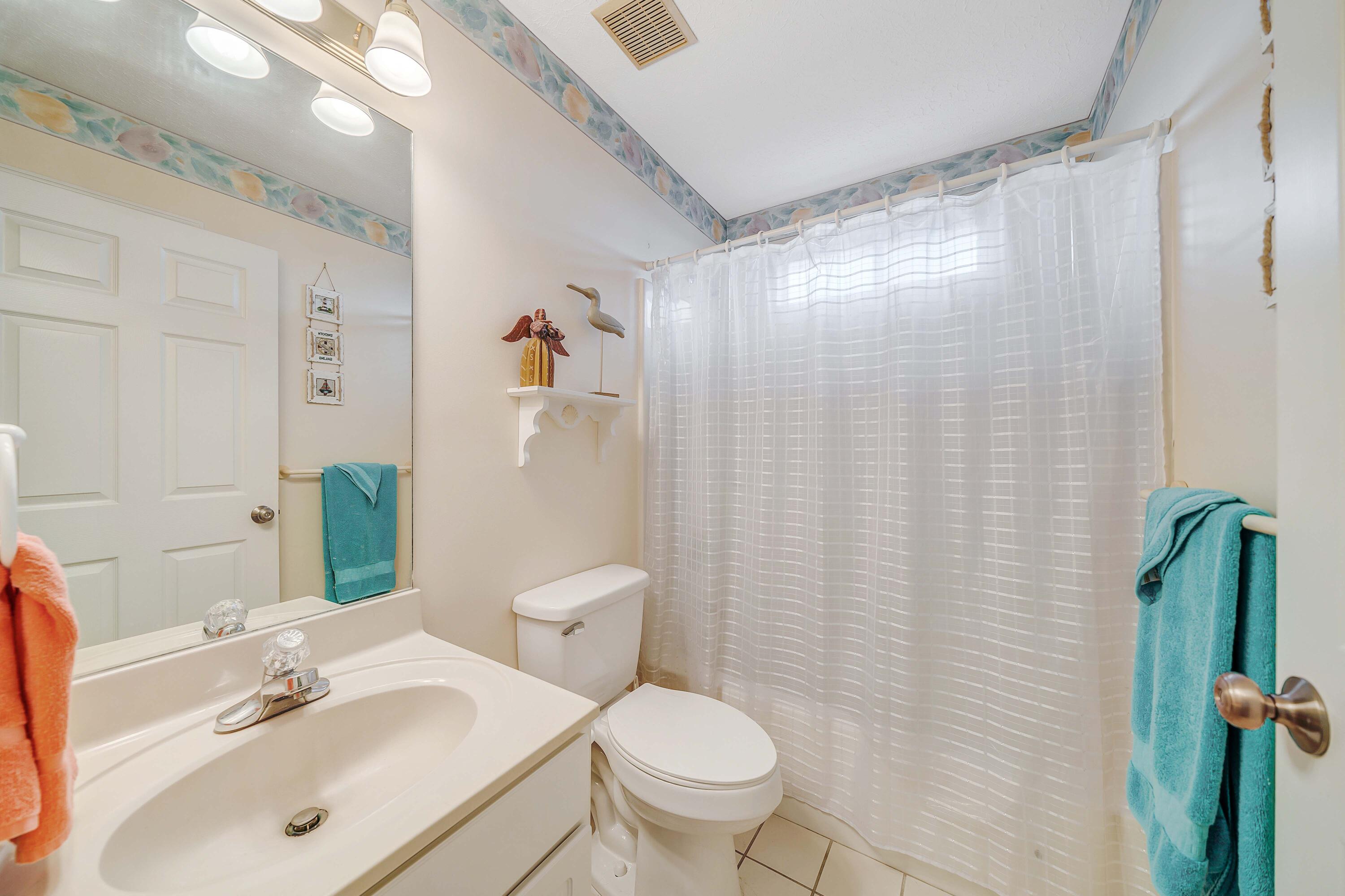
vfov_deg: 90.0
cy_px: 448
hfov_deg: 112.6
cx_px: 672
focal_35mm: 12
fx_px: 448
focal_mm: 12
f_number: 5.6
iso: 100
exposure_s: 1/20
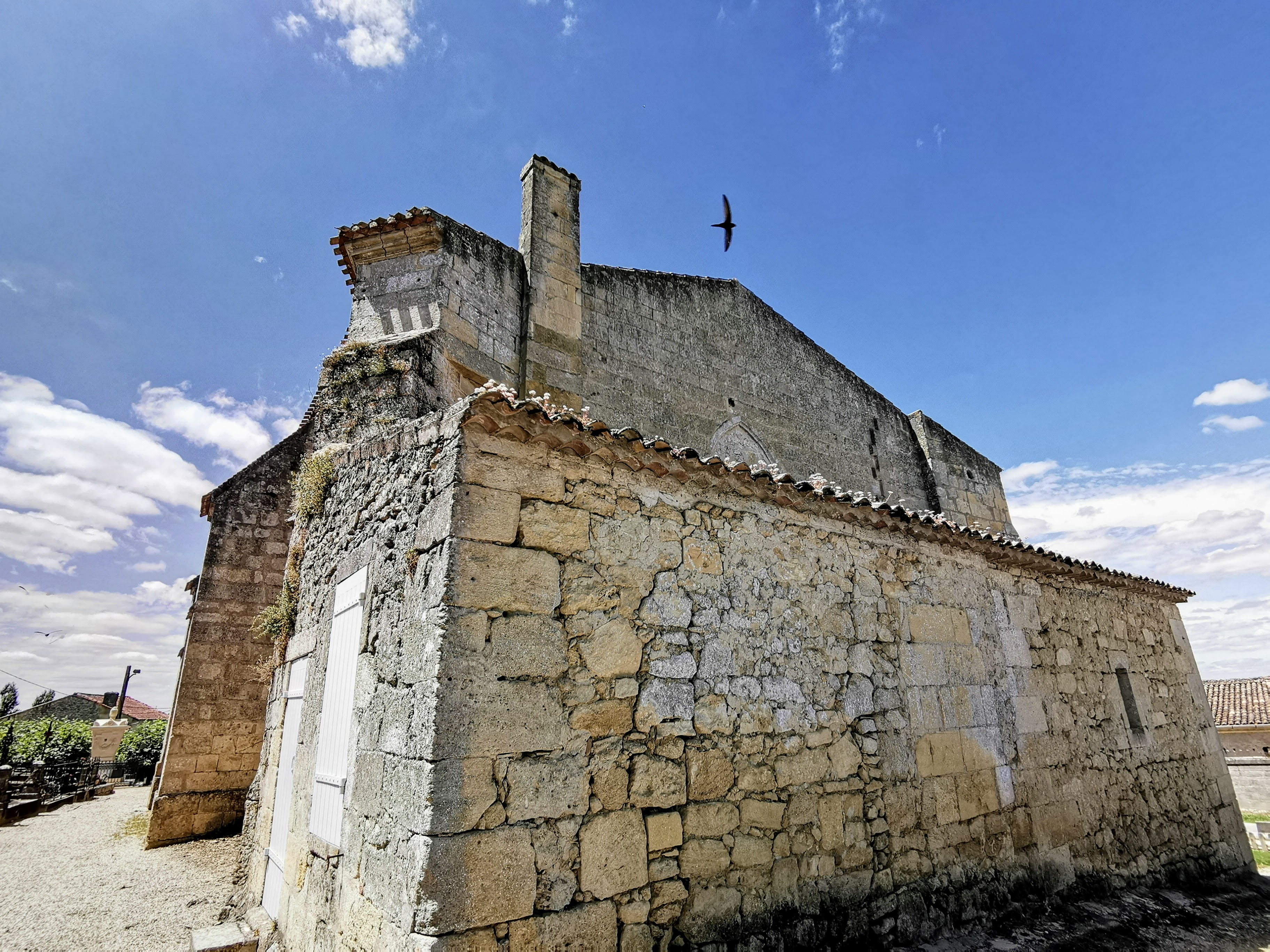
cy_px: 476
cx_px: 635
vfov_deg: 74.7
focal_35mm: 17
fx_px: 624
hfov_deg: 91.0
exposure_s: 6
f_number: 2.2
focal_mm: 2.26
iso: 50
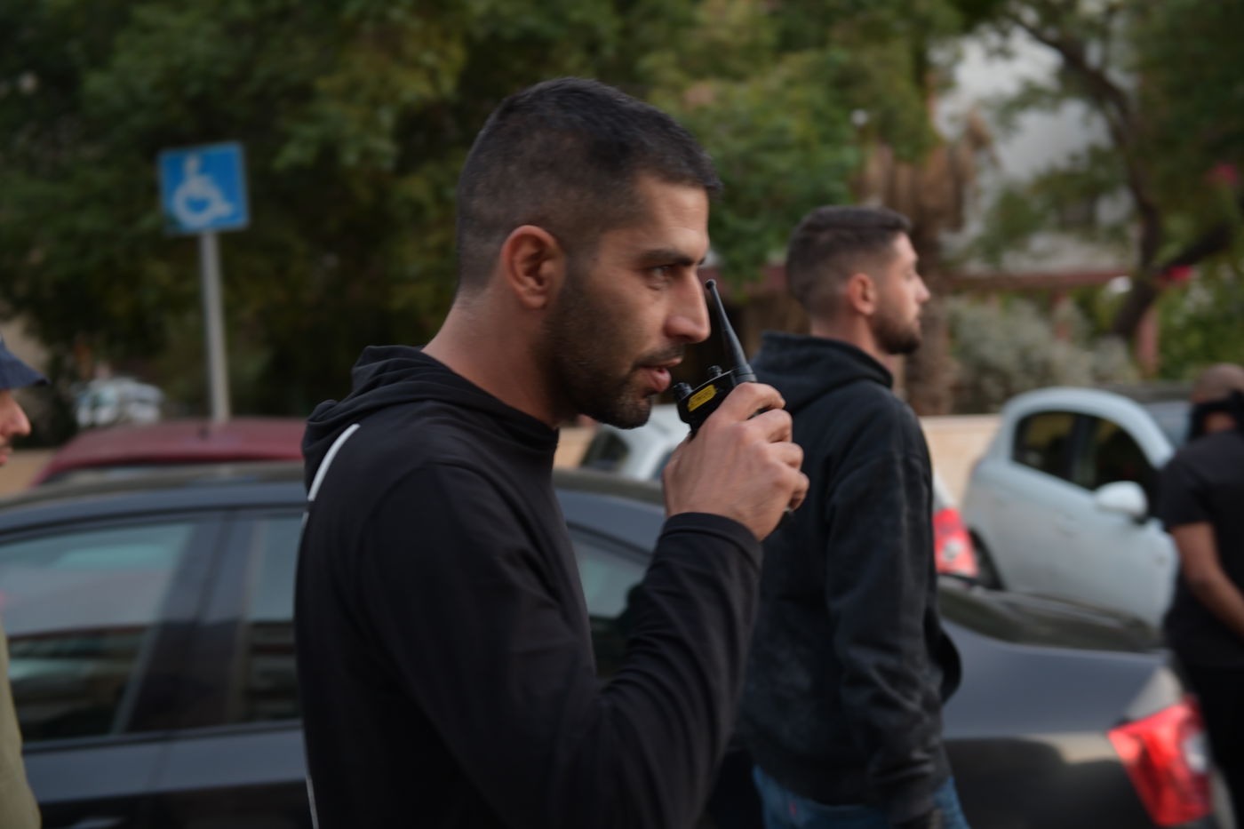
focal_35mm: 50
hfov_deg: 39.6
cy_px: 414
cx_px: 622
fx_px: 1727
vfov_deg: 27.0
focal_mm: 50
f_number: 3.5
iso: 640
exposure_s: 1/25
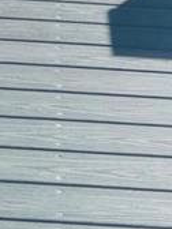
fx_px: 1232
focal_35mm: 186
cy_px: -225
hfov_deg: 8.0
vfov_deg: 9.9
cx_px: 46
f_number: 1.5
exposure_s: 1/6579
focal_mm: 5.7
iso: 50
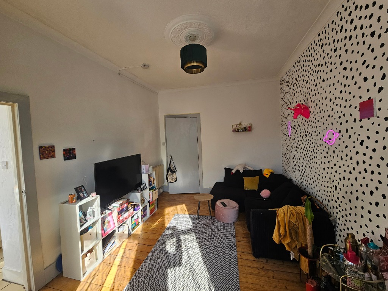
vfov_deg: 89.9
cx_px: 194
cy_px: 146
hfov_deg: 106.2
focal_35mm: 13
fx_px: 146
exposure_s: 1/219
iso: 80
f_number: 2.2
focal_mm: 2.2
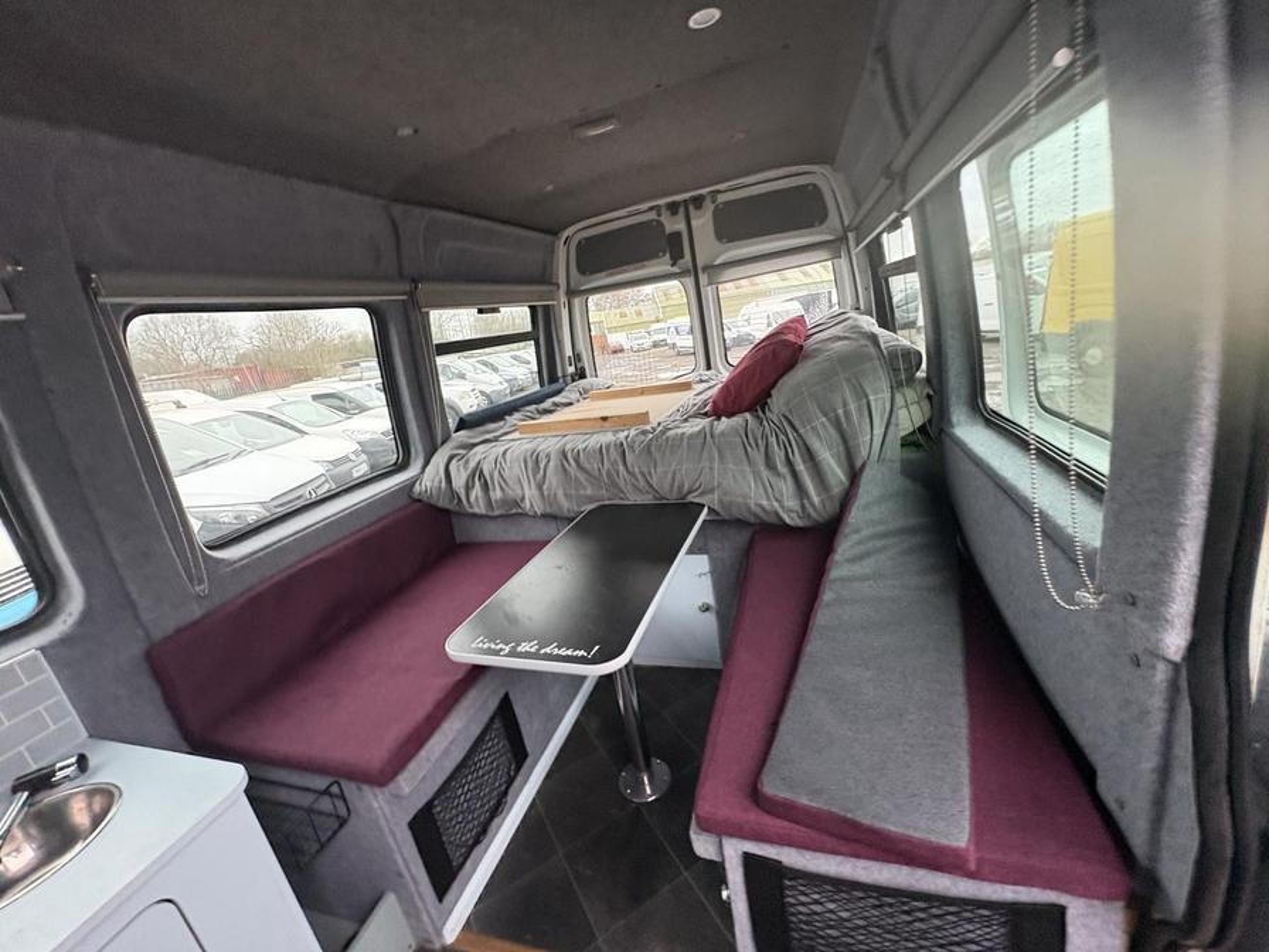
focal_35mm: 14
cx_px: 634
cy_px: 476
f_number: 2.2
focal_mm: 2.22
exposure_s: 1/60
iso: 320
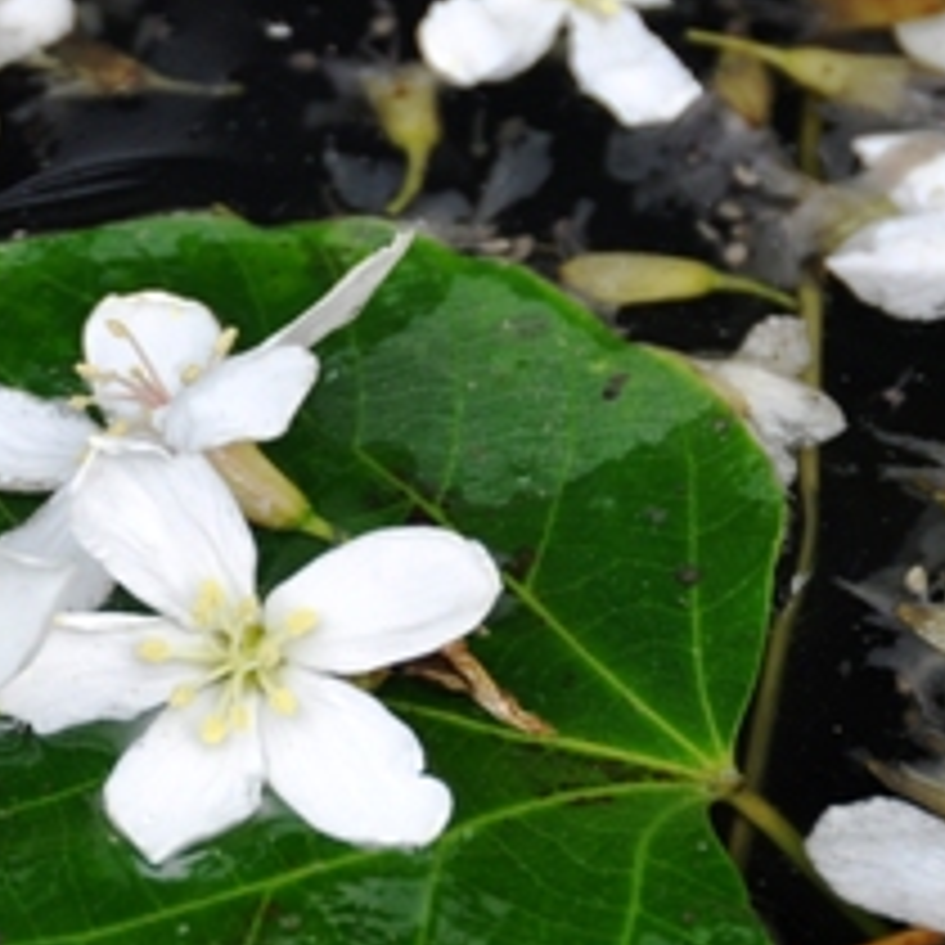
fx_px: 12601
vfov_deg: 4.3
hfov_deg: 4.3
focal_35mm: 408
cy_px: 614
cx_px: 72
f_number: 8
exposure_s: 1/160
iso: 200
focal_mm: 112
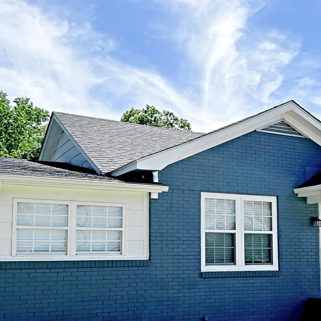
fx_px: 514
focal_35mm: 49
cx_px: 221
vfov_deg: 34.5
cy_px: 203
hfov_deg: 34.3
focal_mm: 5.7
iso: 50
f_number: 1.5
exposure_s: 1/5076
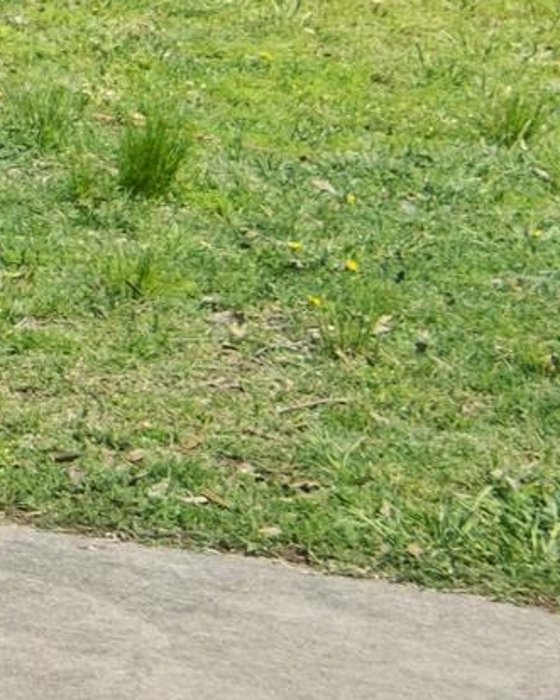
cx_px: -1536
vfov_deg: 9.1
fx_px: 4228
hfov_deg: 6.4
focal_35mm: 204
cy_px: -446
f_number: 7.1
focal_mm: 24
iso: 200
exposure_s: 1/60
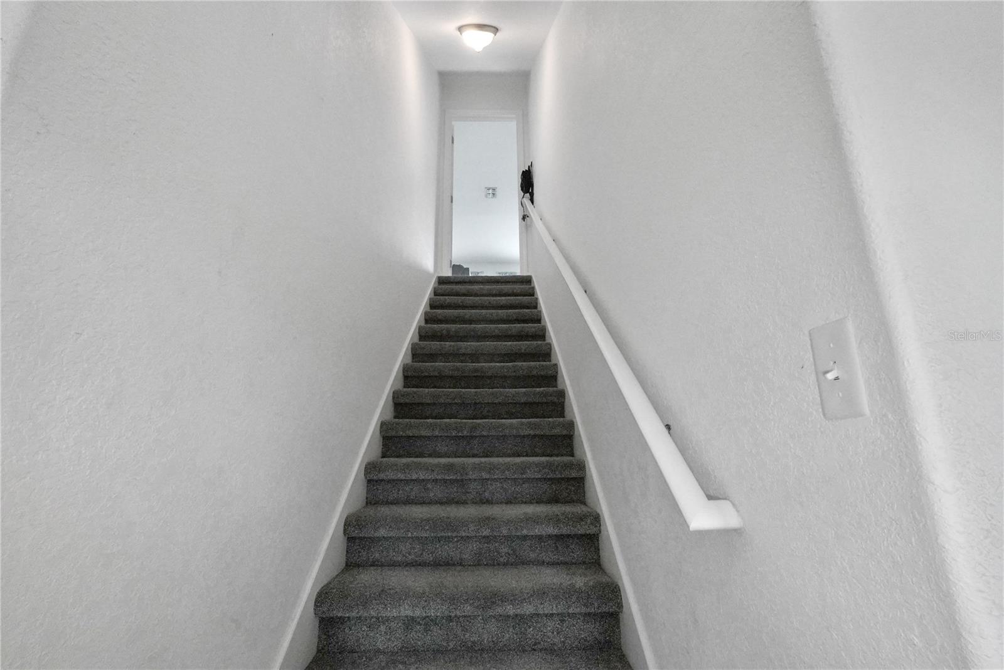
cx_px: 502
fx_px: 460
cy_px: 335
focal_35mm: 16
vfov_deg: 72.1
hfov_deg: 95.0
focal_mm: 16.5
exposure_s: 1/125
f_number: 16
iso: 4000
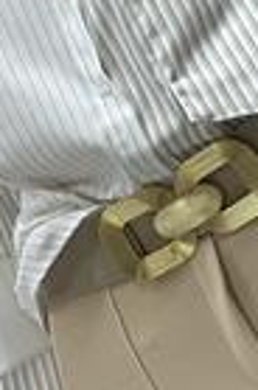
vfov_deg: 14.2
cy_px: 84
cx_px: 185
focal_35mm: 144
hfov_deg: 9.5
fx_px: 1556
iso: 64
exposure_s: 1/128
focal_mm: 6.86
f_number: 1.78
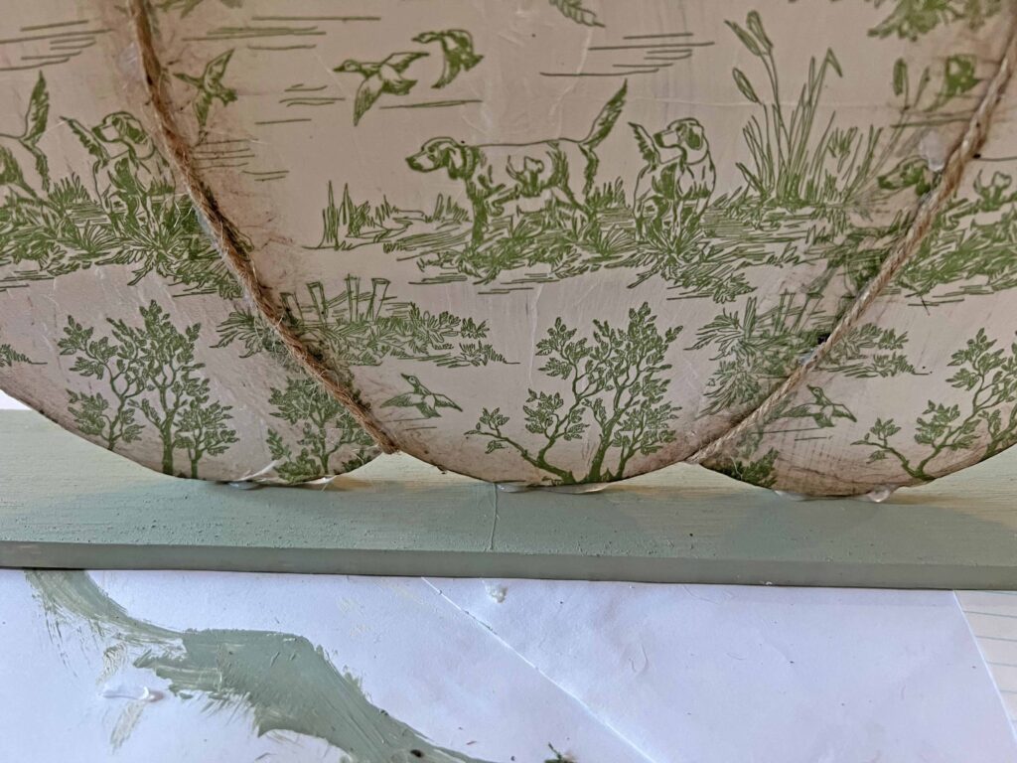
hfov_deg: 67.3
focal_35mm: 26
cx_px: 508
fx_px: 764
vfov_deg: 53.1
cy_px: 382
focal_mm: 5.7
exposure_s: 1/60
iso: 400
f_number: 1.5
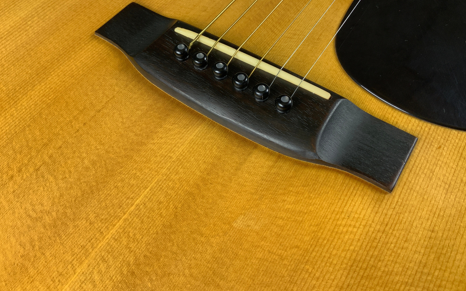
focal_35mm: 31
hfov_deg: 61.2
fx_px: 394
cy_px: 122
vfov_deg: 40.5
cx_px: 232
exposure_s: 1/50
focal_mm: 3
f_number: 1.8
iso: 80
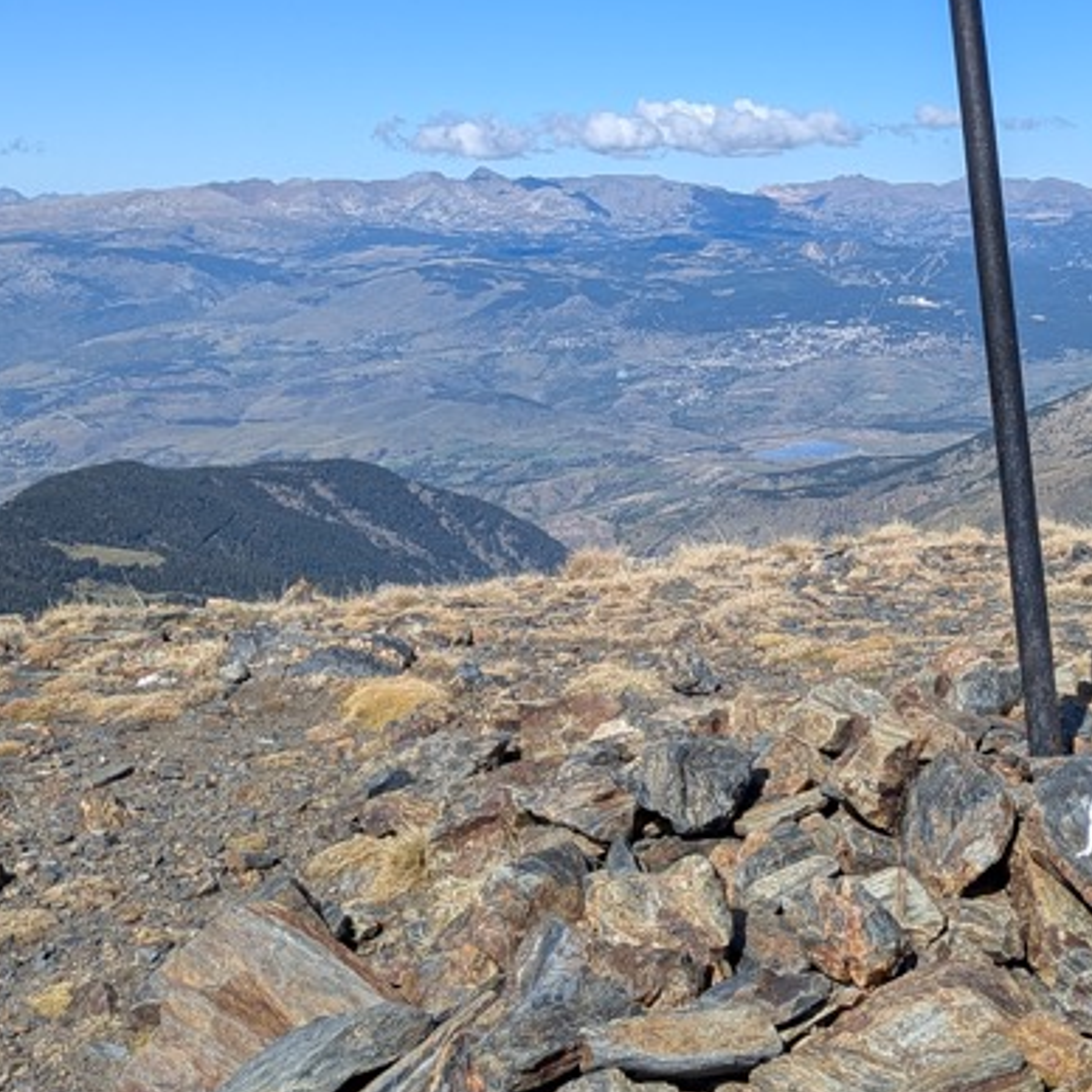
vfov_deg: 28.9
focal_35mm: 56
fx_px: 1999
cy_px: 45
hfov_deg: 29.4
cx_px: 960
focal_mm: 4.53
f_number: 1.7
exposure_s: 1/2304
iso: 31
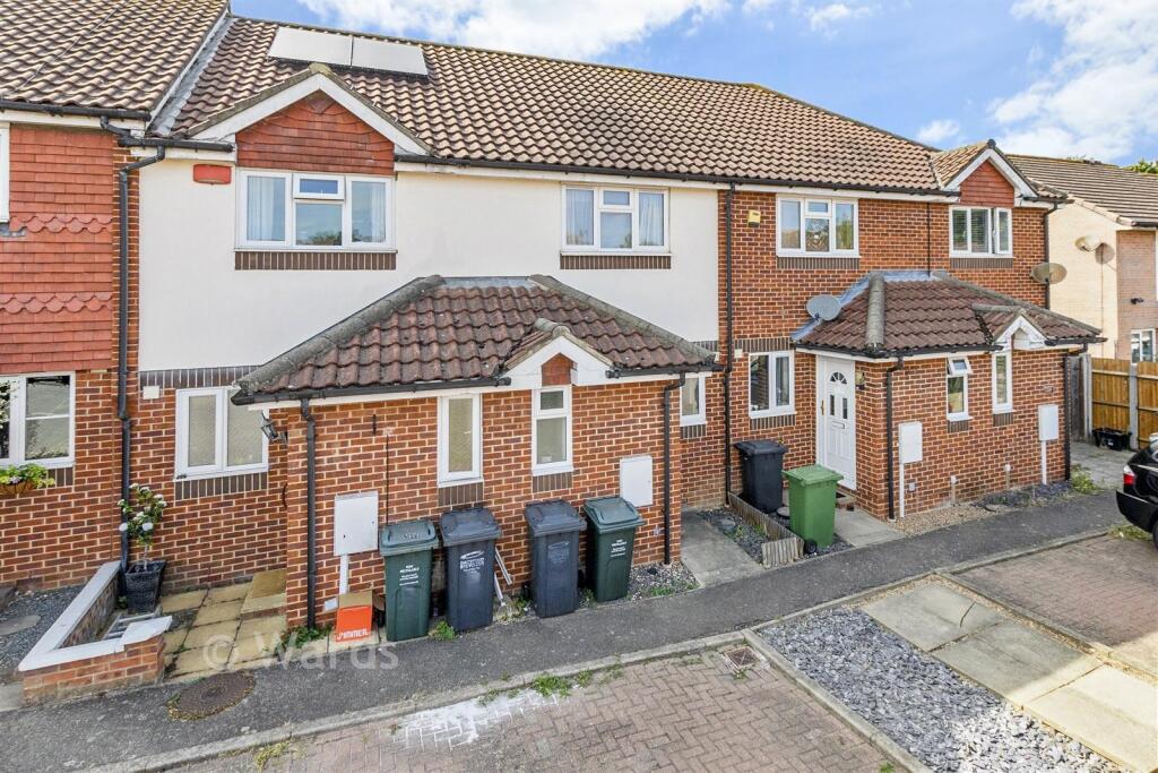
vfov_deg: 77.3
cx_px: 579
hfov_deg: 100.4
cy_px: 386
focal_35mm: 15
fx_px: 483
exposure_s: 1/500
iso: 400
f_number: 7.1
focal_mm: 10
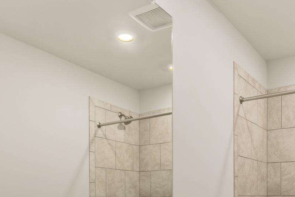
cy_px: 202
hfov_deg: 48.3
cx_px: 166
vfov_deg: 30.8
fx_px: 328
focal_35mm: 40
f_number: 8
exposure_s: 1/320
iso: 500
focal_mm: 16
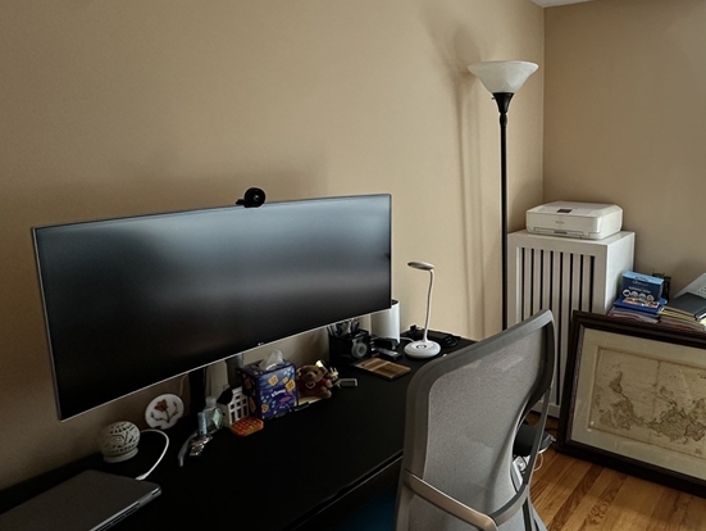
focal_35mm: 26
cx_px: 520
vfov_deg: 53.1
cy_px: 244
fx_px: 531
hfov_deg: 63.7
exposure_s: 1/60
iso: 200
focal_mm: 2.22
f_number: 2.2
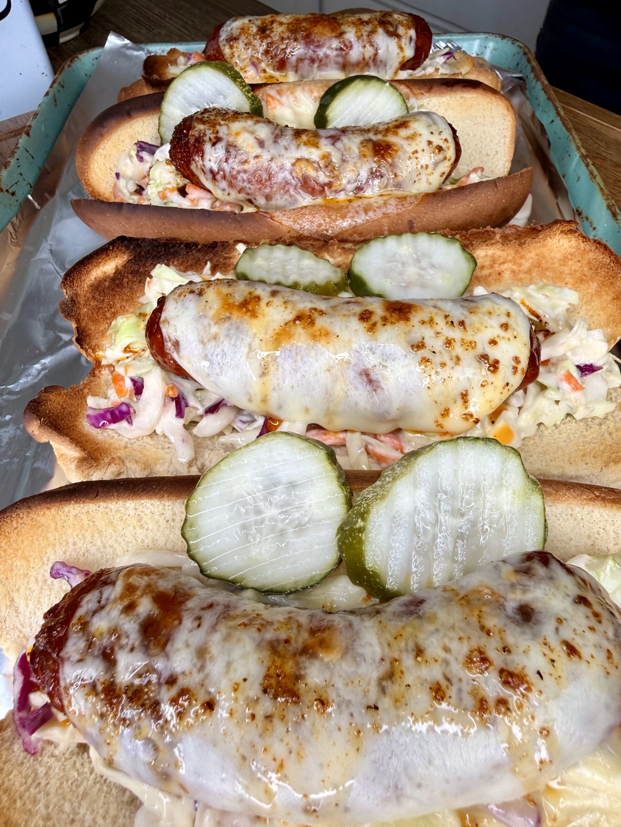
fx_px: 574
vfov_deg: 71.6
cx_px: 310
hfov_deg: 56.8
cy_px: 414
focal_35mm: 24
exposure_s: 1/232
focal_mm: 2.22
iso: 40
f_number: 2.2
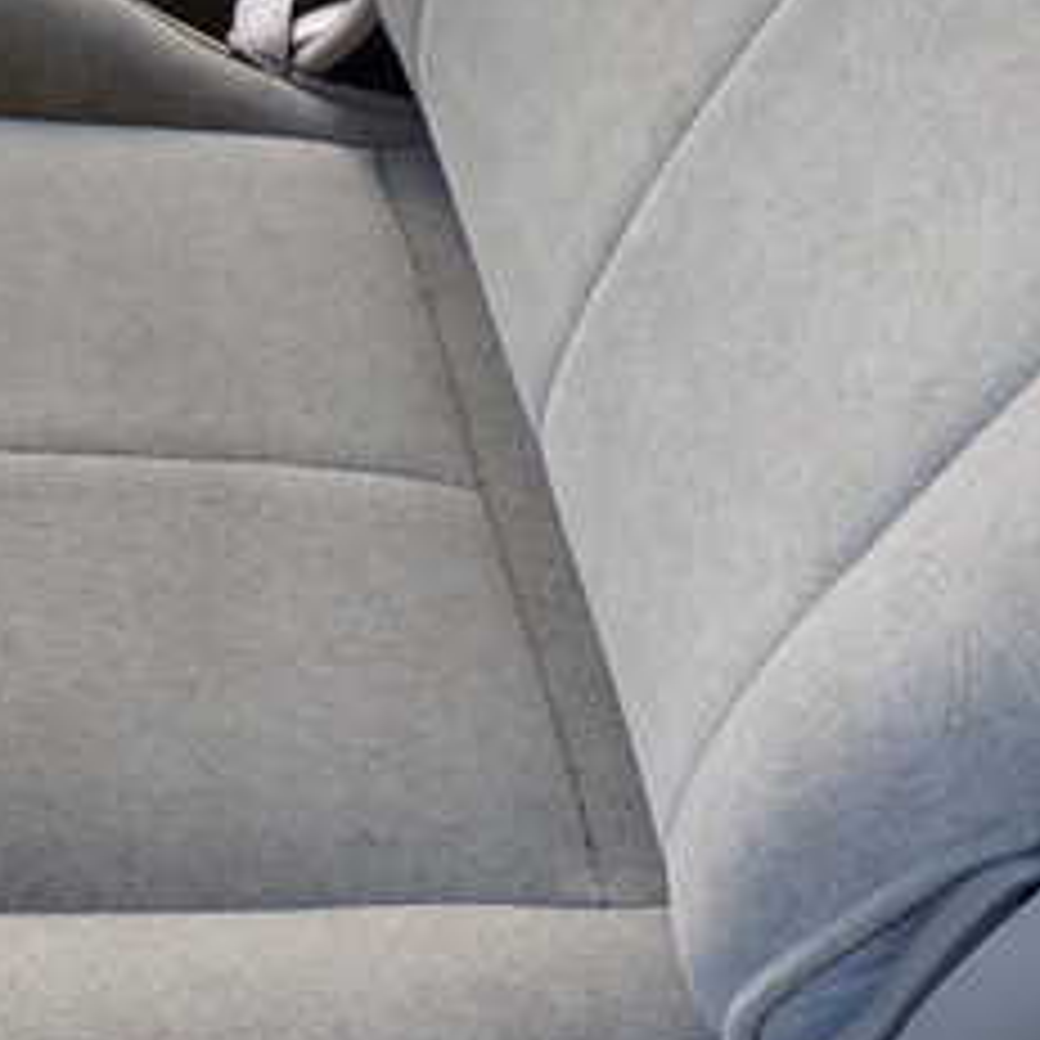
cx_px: -117
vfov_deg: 24.8
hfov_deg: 23.4
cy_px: 743
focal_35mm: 69
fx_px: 2345
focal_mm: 5.4
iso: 100
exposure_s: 1/100
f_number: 2.3
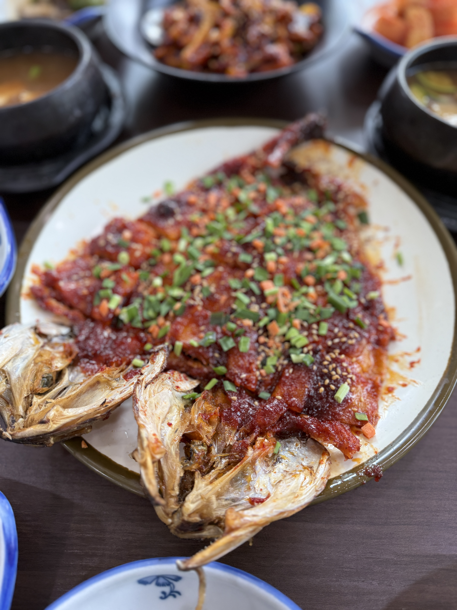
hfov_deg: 56.8
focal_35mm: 24
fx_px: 422
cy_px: 305
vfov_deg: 71.6
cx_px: 228
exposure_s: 1/120
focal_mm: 6.76
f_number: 1.78
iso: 80
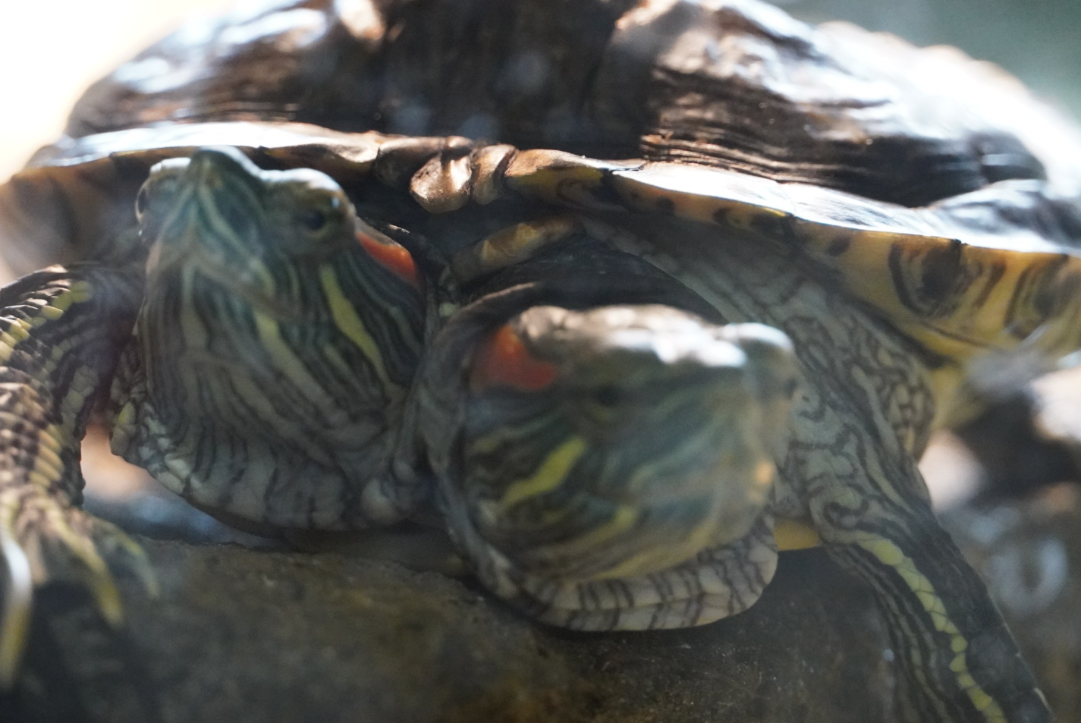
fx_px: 5878
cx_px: 516
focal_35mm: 196
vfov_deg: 7.0
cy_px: 316
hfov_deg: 10.5
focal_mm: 115
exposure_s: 1/40
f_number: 5.6
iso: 6400
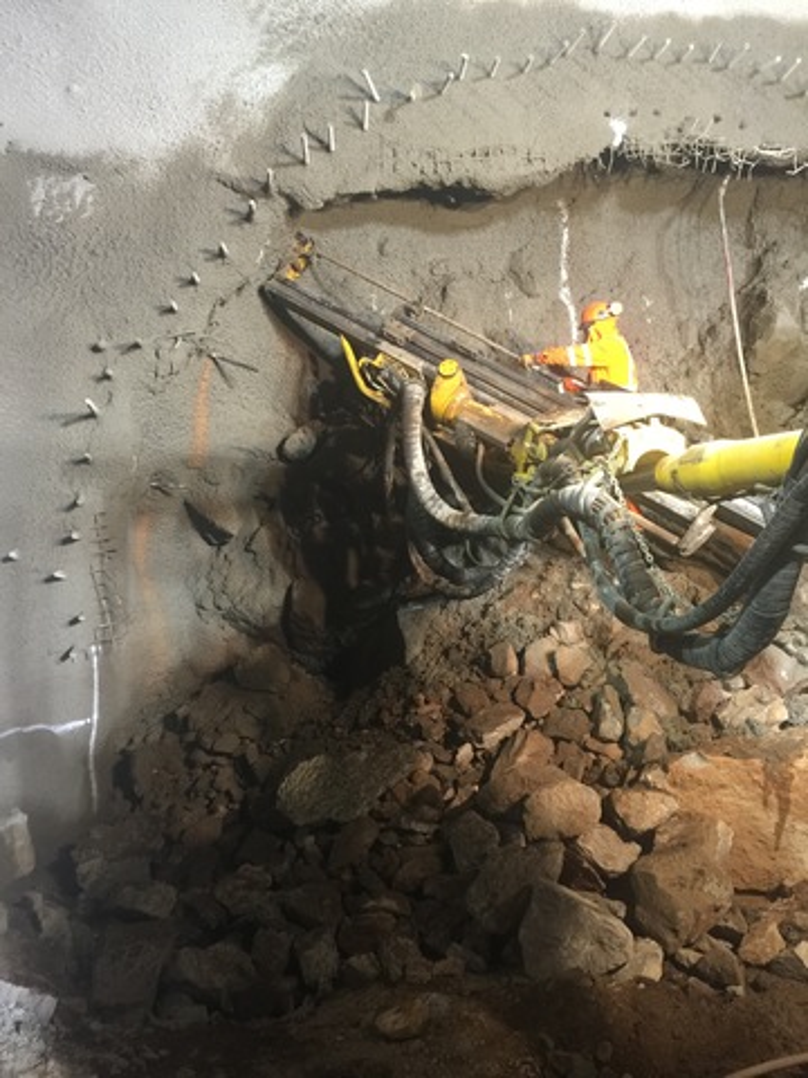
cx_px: 404
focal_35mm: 29
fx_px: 903
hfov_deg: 48.2
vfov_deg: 61.7
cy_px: 539
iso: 125
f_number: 2.2
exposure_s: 1/10
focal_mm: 4.15
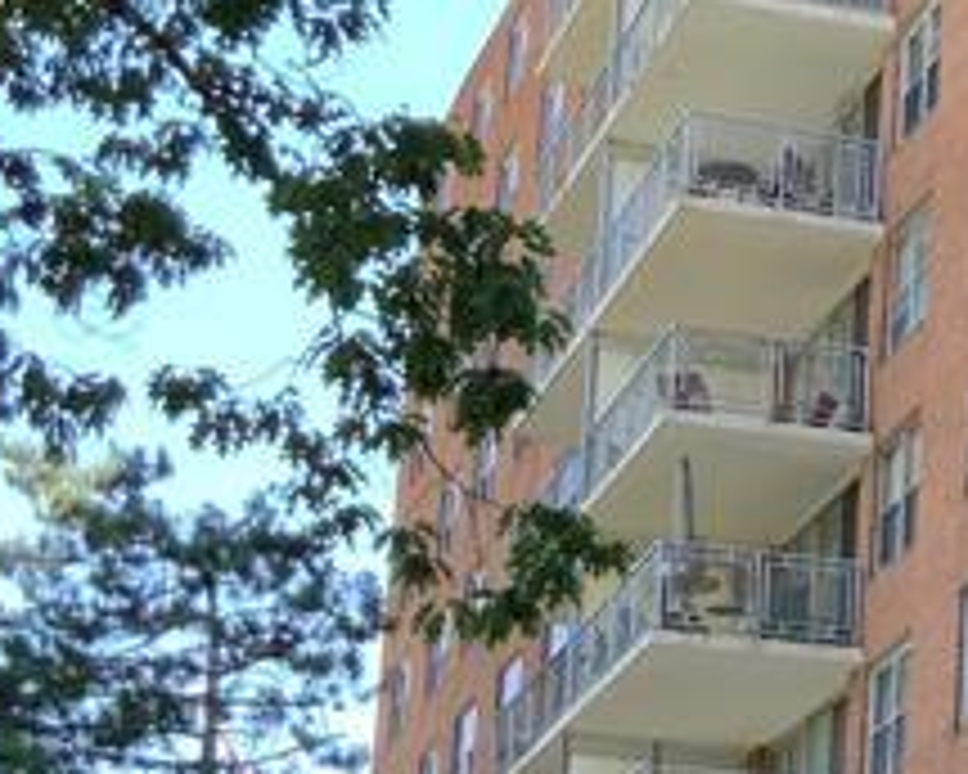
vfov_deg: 11.4
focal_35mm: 135
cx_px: 1445
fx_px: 3868
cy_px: 716
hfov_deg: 13.5
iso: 16
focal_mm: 3
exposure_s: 1/123
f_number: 1.8
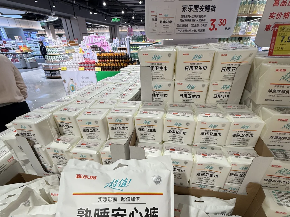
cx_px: 145
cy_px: 145
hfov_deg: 84.7
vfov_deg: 66.8
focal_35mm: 19
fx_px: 159
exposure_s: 1/99
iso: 64
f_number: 2.2
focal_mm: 2.22
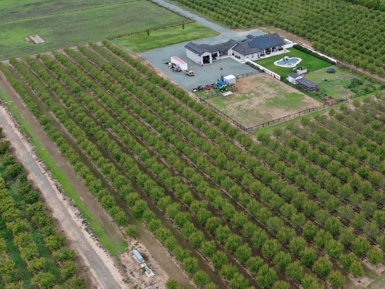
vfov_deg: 29.1
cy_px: 135
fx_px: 556
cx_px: 292
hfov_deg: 37.2
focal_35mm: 50
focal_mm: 10.26
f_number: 4
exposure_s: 1/120
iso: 100
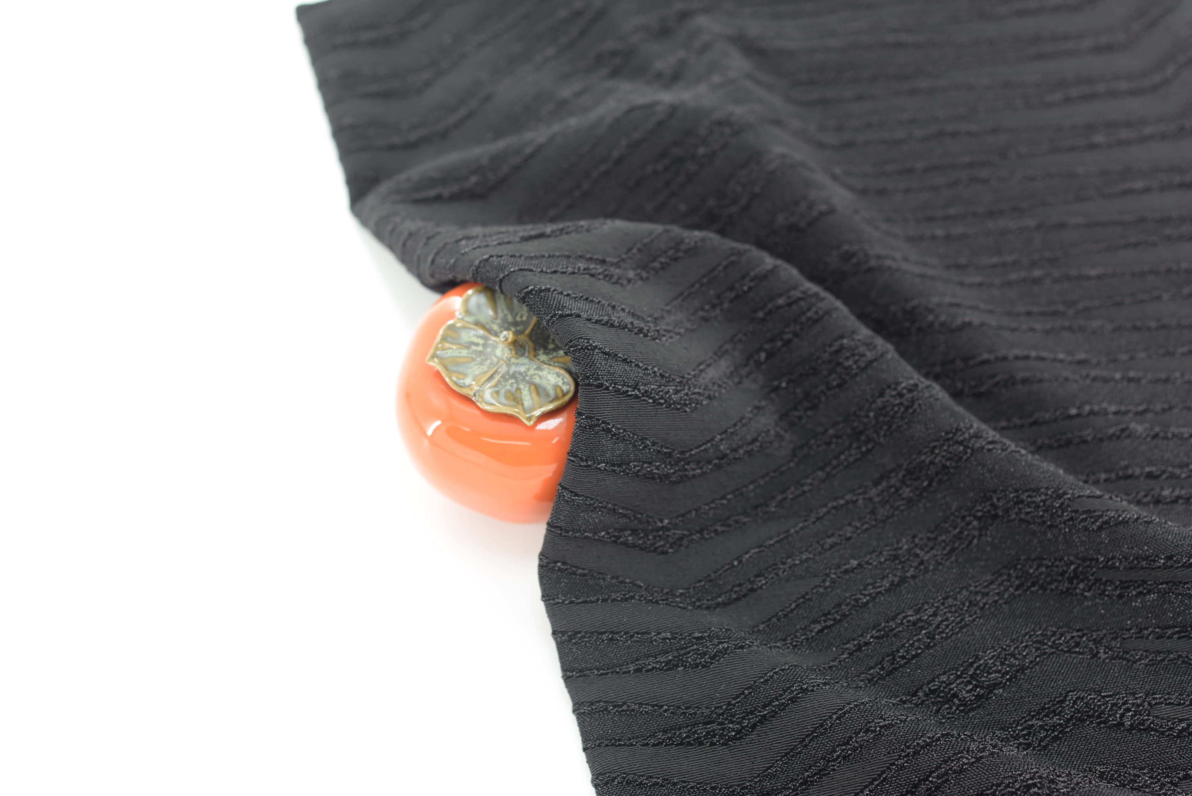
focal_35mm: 50
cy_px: 398
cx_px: 596
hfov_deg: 39.6
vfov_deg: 27.0
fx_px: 1656
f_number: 4
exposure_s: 1/30
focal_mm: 50
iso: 100
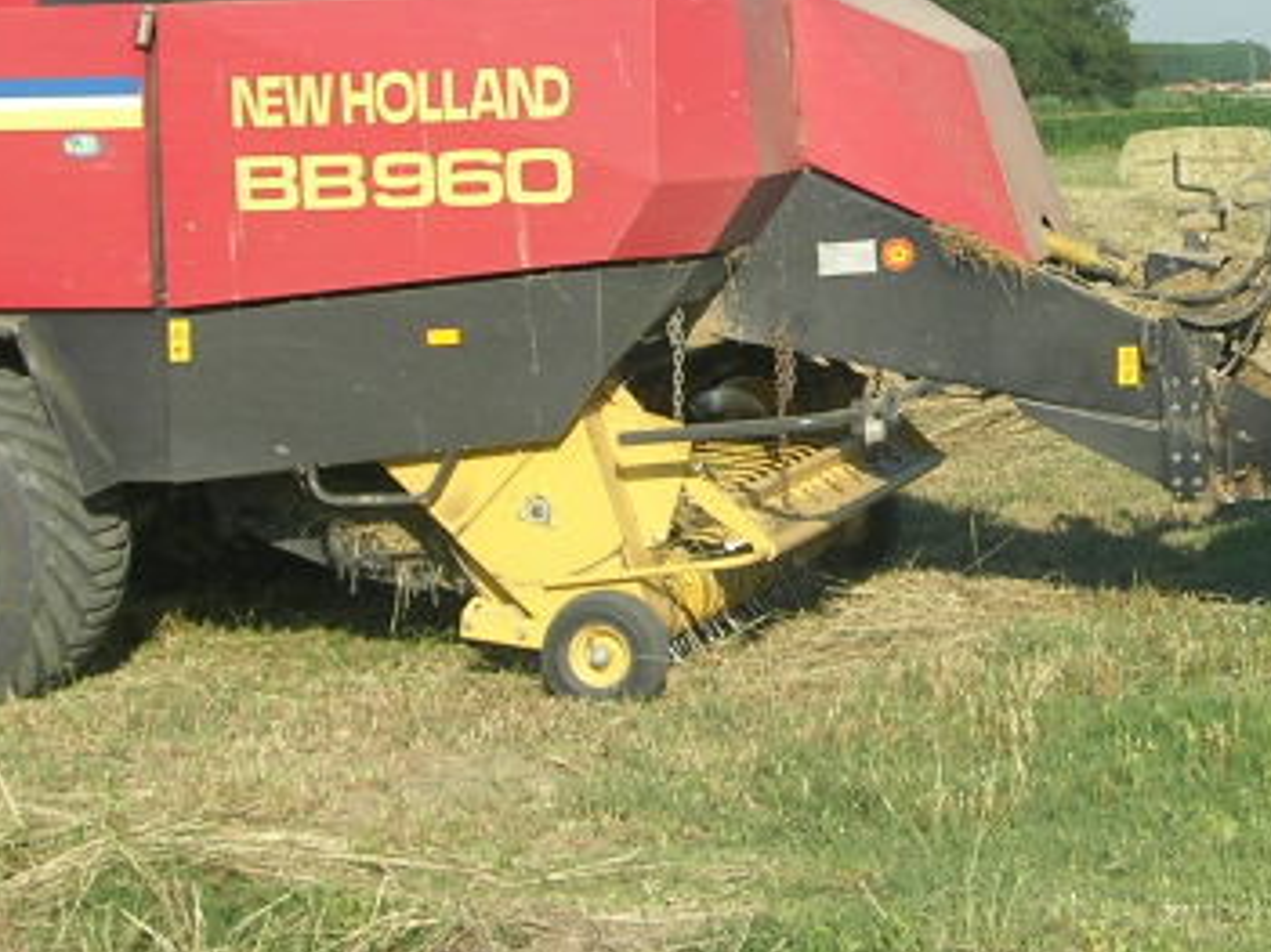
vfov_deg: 13.2
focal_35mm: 111
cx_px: 1072
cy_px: 145
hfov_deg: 17.5
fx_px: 4074
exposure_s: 1/463
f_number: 4.8
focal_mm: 7.8
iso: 64
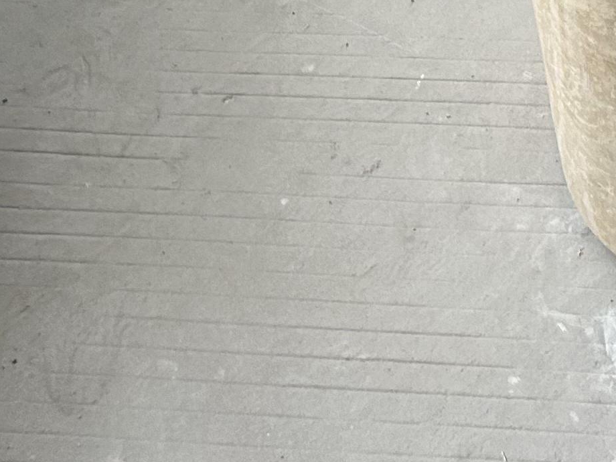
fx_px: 2029
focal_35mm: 114
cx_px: 759
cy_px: -522
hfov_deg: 16.5
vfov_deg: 11.4
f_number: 1.5
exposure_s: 1/121
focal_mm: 5.7
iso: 80
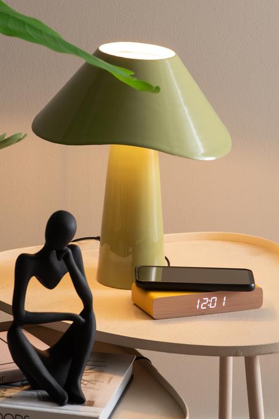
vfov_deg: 12.0
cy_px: 210
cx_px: 139
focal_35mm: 171
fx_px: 1989
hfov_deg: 8.0
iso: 125
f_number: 14
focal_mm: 170
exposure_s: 1/4
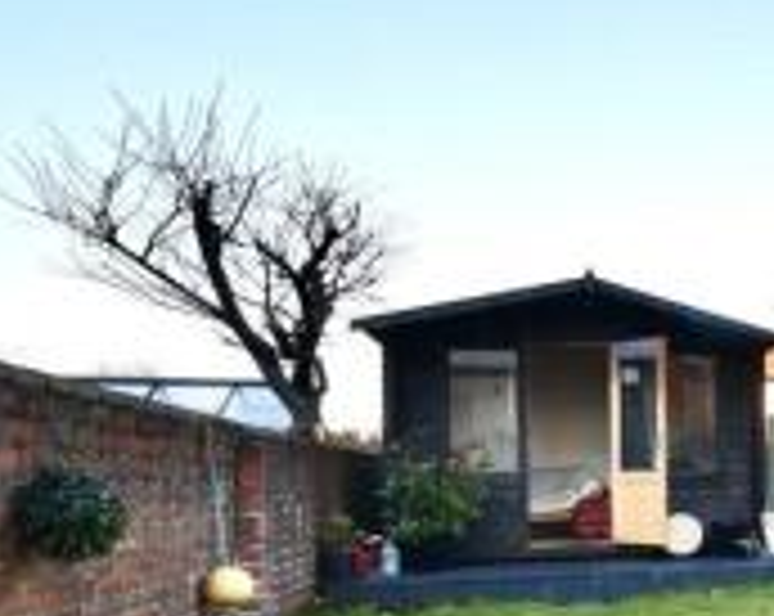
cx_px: 918
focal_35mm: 39
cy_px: 443
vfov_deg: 37.4
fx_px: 892
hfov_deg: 36.7
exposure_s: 1/30
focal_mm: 10
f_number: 8
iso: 100
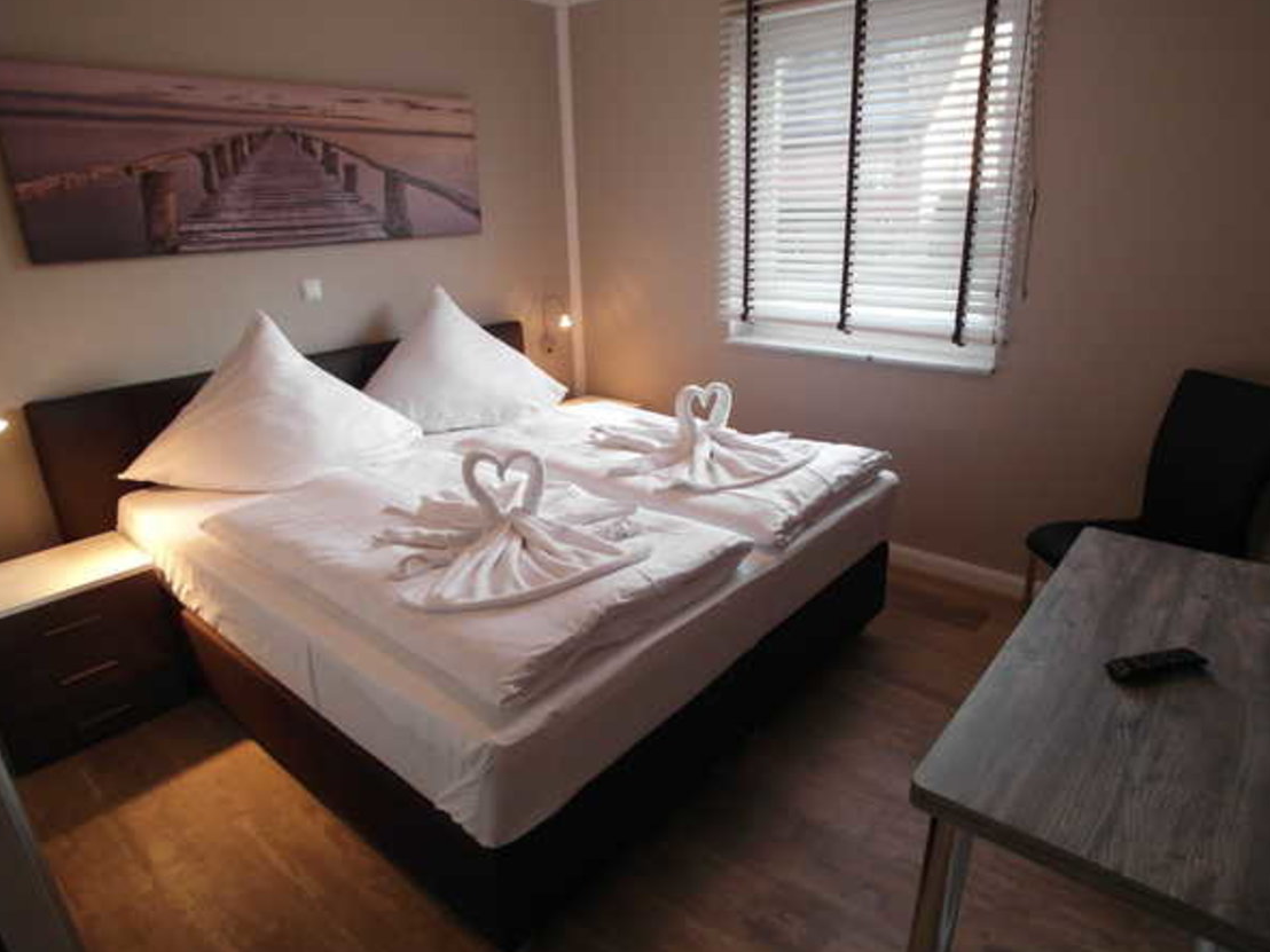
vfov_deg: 53.1
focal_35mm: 26
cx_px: 668
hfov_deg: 67.3
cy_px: 481
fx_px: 954
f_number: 2.5
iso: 160
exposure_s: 1/45
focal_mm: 5.2
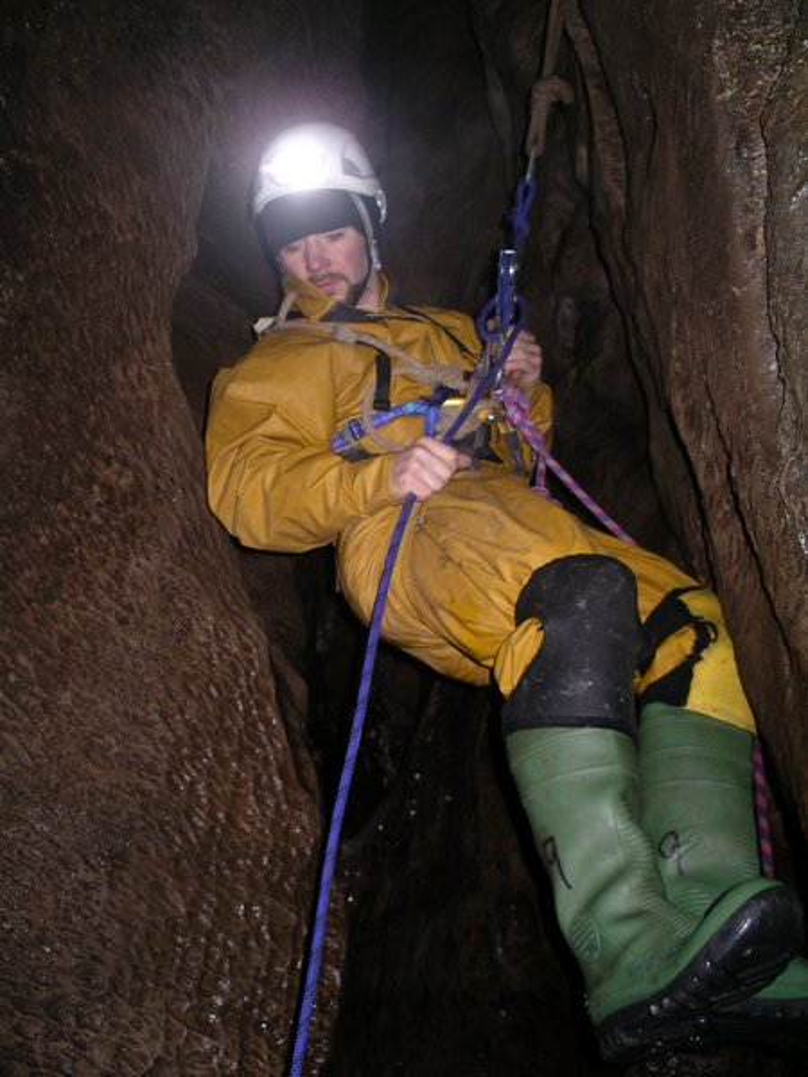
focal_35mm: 37
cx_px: 404
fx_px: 1152
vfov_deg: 50.1
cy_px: 538
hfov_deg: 38.7
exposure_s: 1/40
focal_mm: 7.8
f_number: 2.8
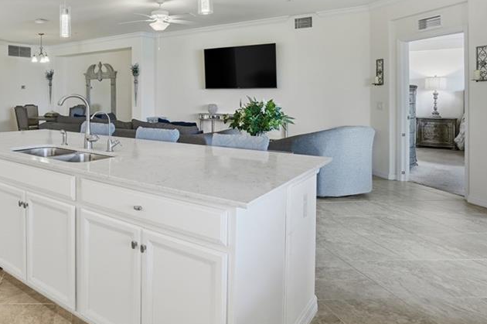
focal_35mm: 26
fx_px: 351
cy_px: 98
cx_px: 97
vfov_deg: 48.3
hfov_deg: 63.4
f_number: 9
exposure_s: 1/320
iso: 400
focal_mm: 16
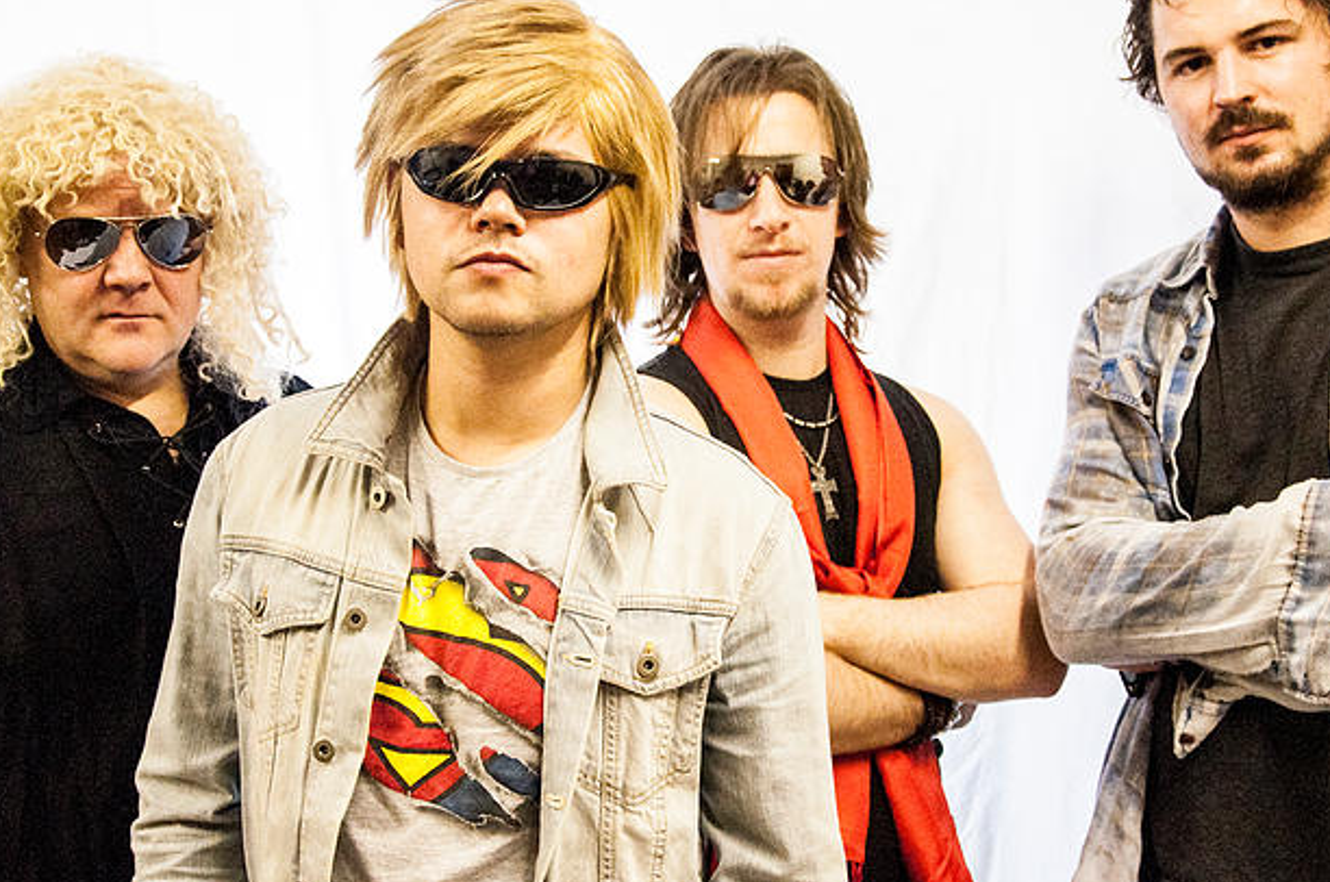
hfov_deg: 32.4
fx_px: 2287
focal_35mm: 62
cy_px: 427
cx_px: 662
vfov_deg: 21.8
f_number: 4.2
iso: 800
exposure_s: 1/100
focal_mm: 30
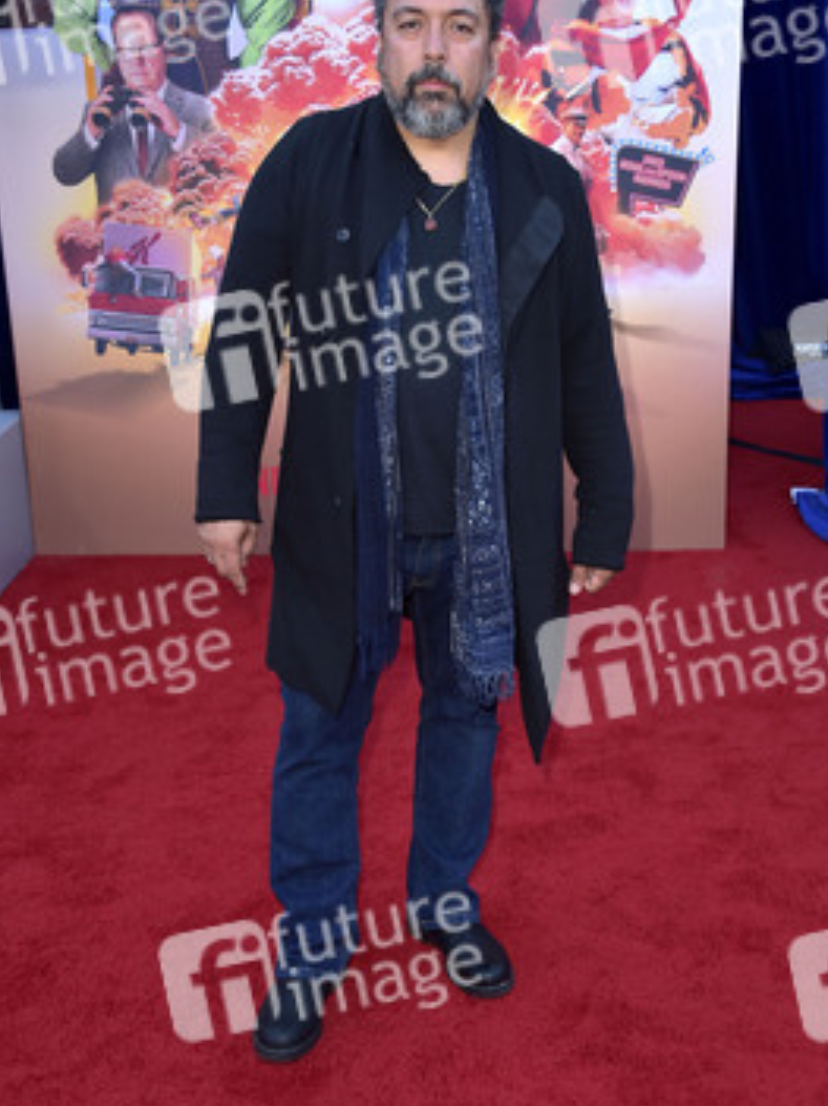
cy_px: 495
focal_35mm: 46
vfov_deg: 41.2
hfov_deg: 31.5
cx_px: 414
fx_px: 1468
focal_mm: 42
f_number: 6.3
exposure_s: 1/250
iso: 320
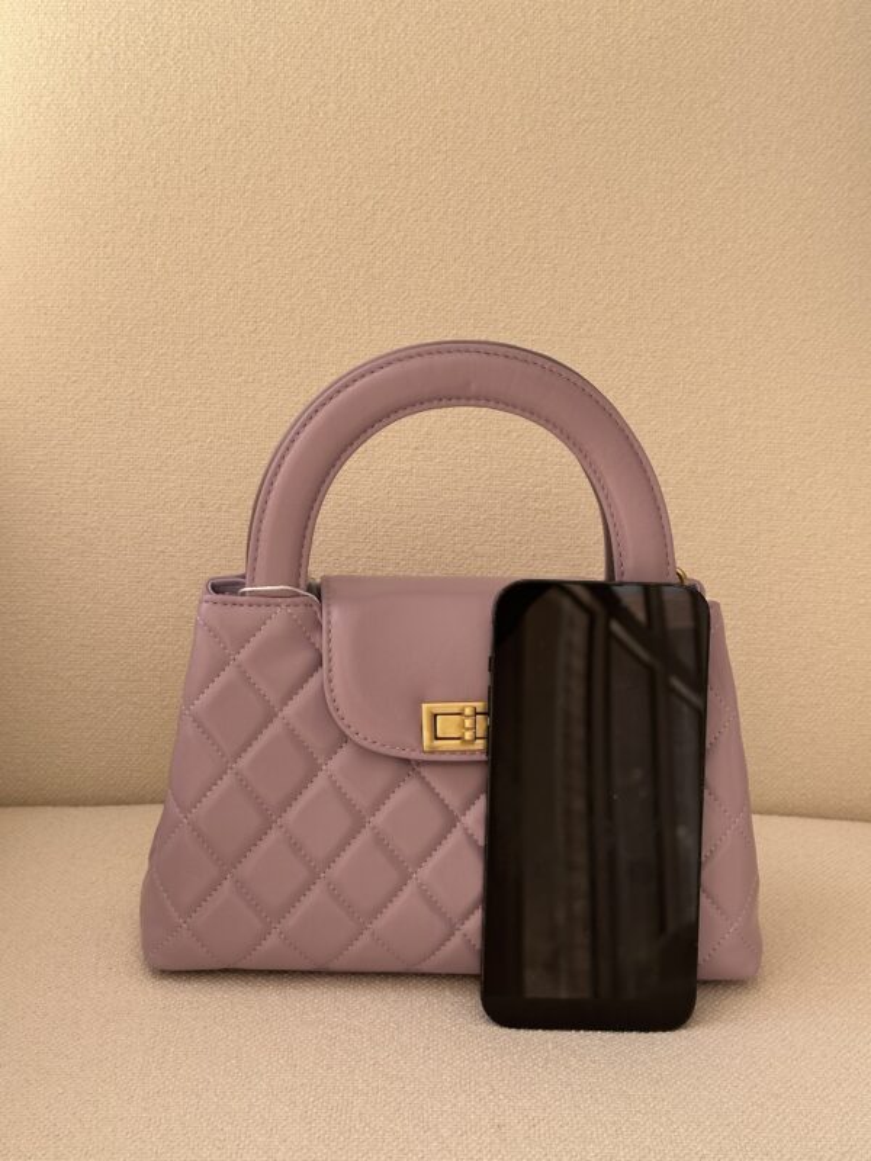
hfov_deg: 30.3
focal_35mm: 48
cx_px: 436
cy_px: 580
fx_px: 1610
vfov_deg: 39.7
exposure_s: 1/199
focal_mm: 6.86
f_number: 1.78
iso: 50
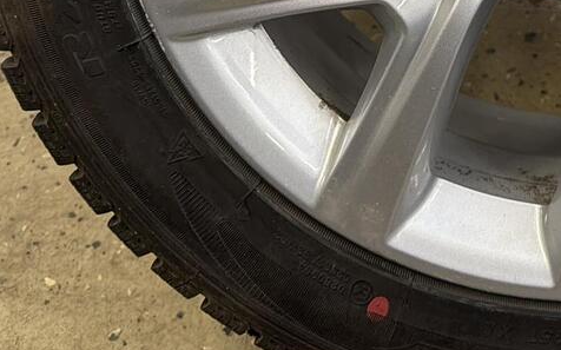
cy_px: -189
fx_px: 1177
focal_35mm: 77
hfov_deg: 25.1
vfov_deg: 15.5
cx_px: 601
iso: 125
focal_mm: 6.76
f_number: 1.78
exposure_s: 1/50
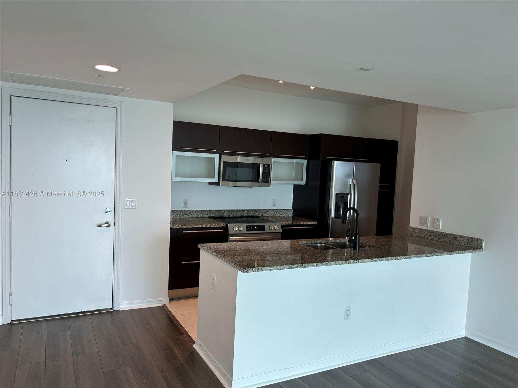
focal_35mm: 26
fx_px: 389
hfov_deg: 67.3
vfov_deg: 53.1
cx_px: 259
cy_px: 194
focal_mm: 5.7
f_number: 1.5
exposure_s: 1/120
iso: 50
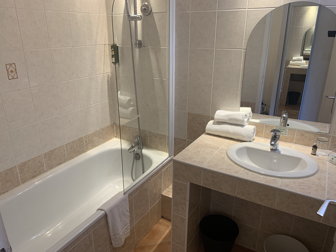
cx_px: 168
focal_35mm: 26
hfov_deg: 67.3
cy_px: 126
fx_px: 252
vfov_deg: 53.1
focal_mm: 4.25
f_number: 1.8
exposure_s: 1/50
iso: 100
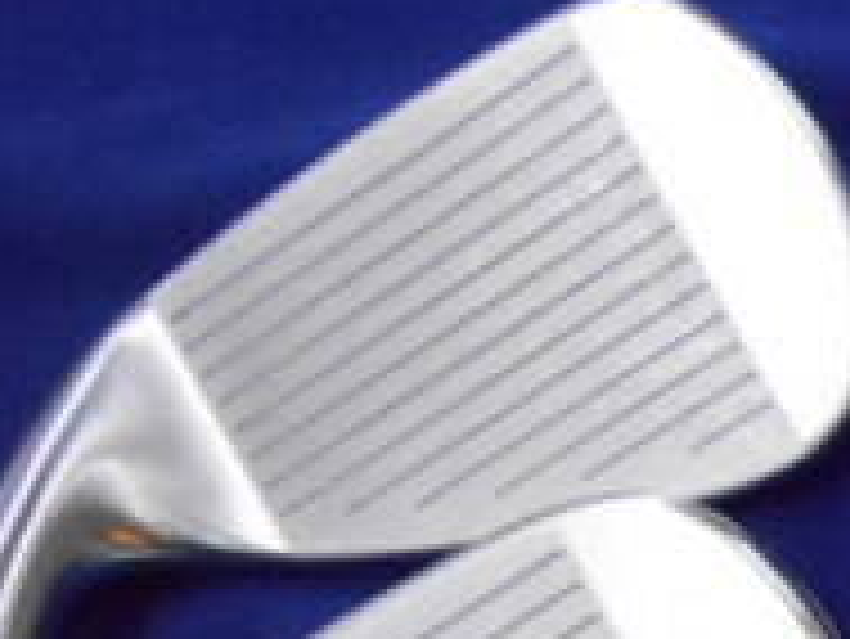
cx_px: 1142
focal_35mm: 88
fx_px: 2162
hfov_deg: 20.1
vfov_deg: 15.8
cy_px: 878
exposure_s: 1/200
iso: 800
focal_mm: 4.6
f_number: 3.2
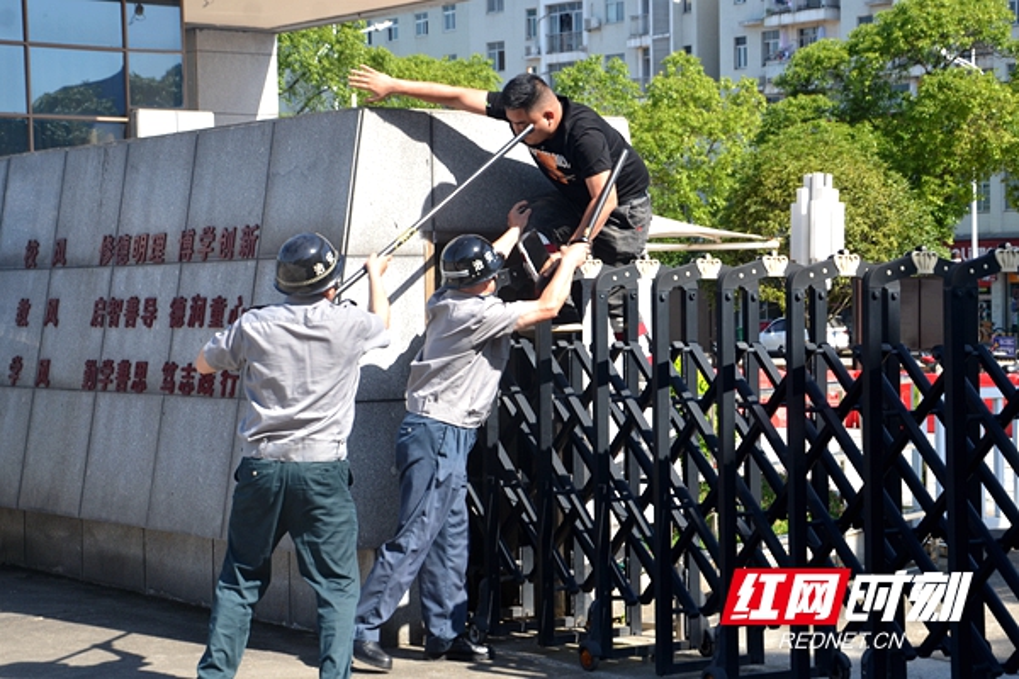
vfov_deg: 18.2
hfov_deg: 27.0
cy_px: 340
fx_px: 2123
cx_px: 510
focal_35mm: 75
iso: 200
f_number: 8
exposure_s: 1/250
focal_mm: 50
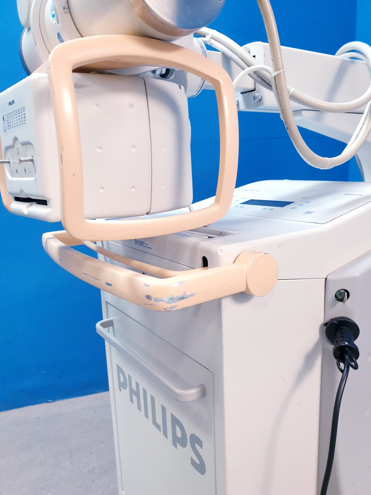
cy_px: 248
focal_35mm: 26
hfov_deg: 53.1
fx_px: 372
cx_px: 186
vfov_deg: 67.3
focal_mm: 4.3
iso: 250
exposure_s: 1/50
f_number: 2.4
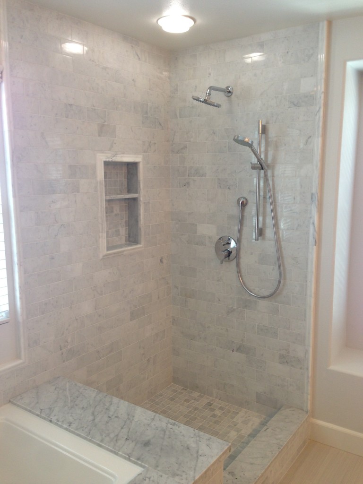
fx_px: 461
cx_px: 182
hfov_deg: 42.9
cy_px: 242
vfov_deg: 55.4
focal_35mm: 33
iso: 50
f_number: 2.4
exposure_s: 1/24
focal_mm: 4.12
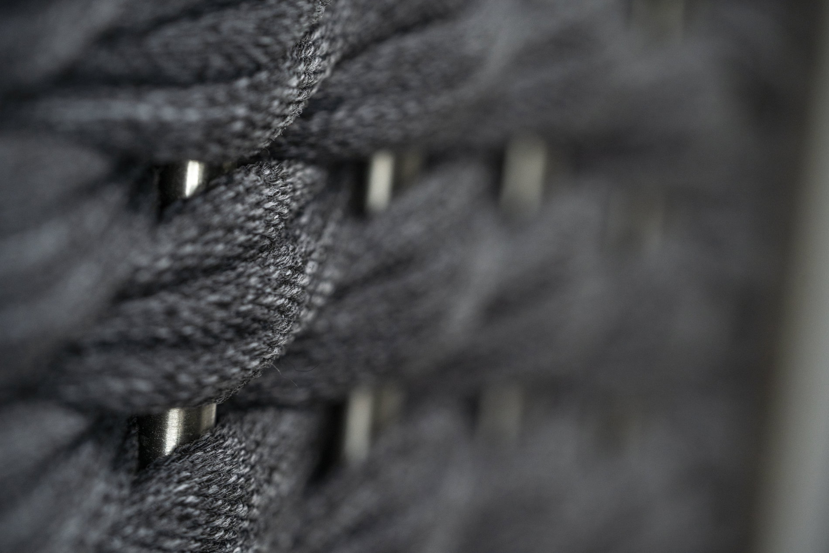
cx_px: 414
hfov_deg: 22.6
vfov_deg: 15.2
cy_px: 276
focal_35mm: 90
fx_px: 2073
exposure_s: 1/125
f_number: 4.5
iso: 1000
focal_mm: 90
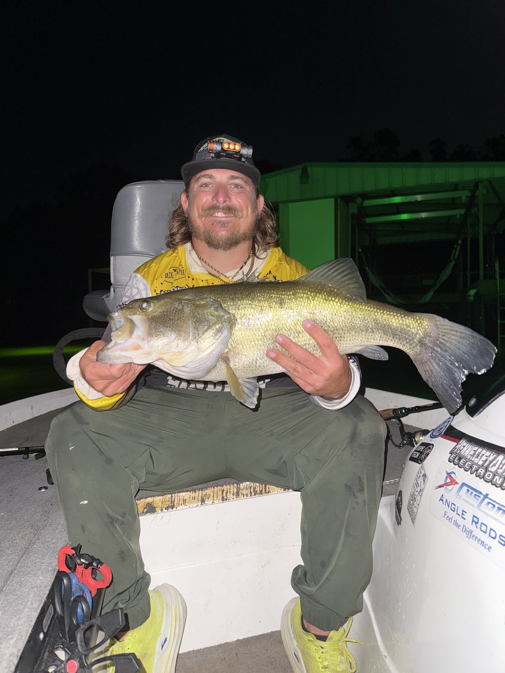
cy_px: 336
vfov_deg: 71.6
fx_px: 467
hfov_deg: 56.8
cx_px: 252
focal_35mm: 24
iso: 50
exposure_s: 1/4
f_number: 1.78
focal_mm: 6.76
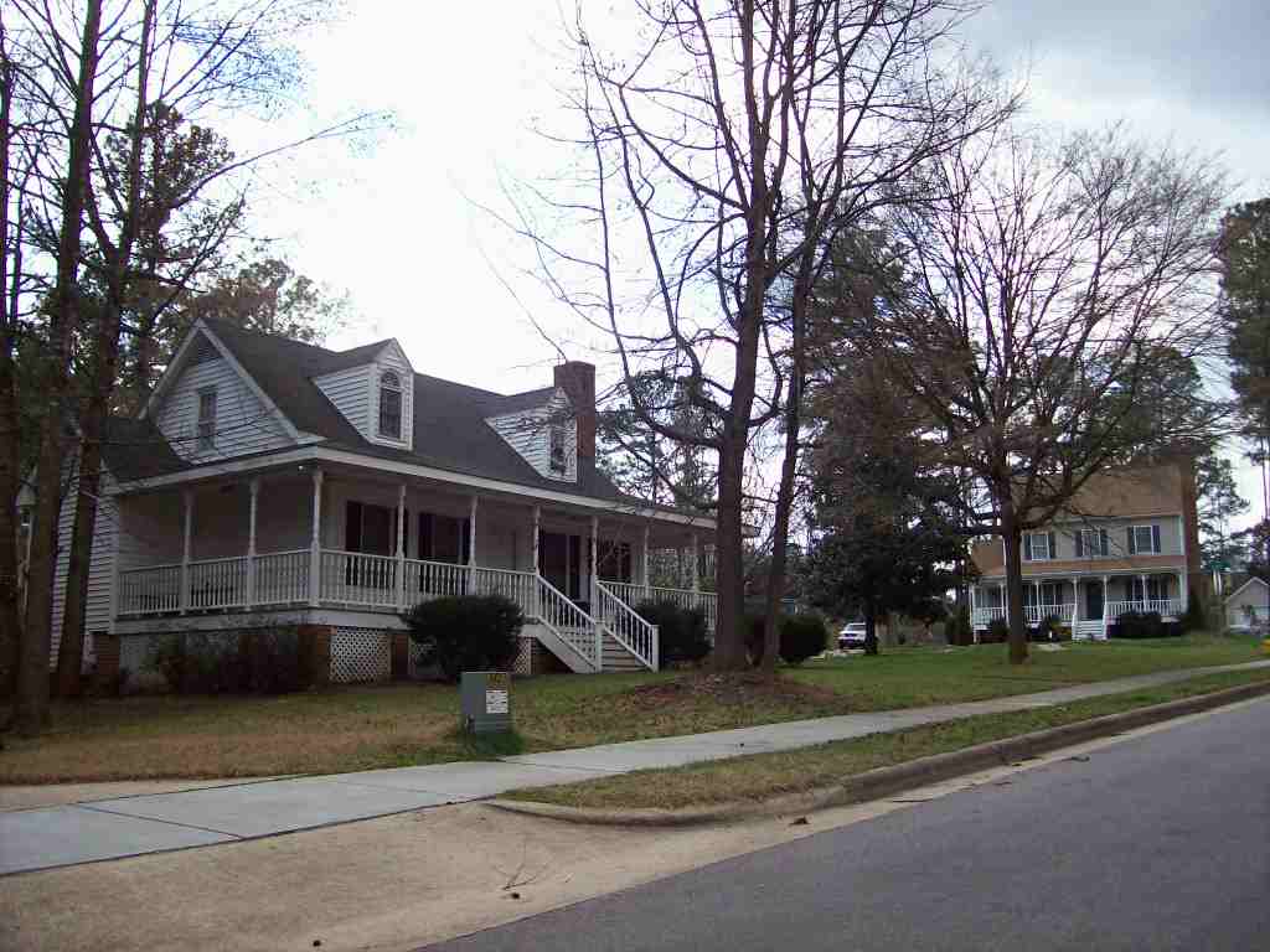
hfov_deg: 51.4
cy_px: 476
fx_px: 1321
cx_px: 635
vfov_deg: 39.7
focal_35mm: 36
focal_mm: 6
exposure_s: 1/775
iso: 80
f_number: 2.7
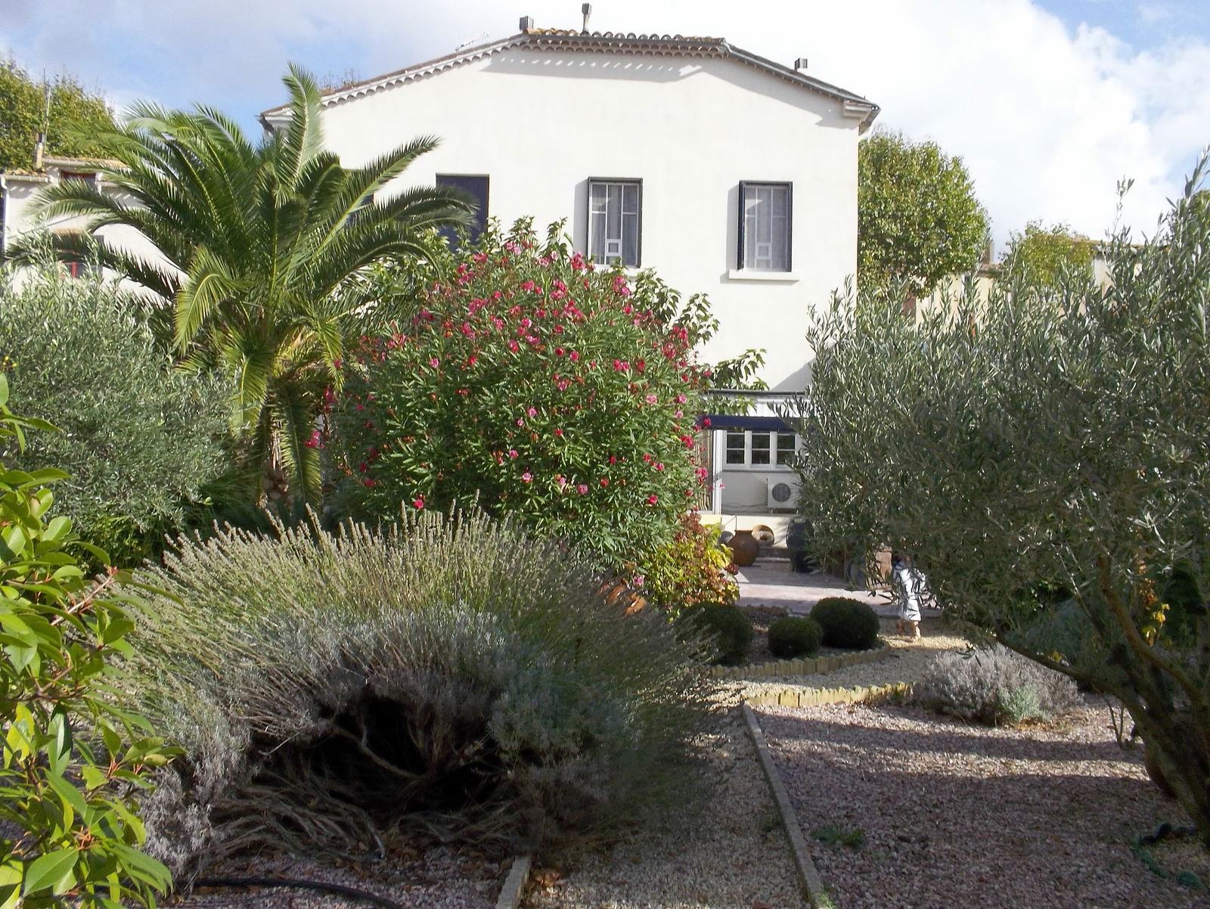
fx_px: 1014
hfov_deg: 61.6
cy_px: 454
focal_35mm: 29
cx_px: 605
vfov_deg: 48.3
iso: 80
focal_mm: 4.1
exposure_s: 1/250
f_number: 5.6
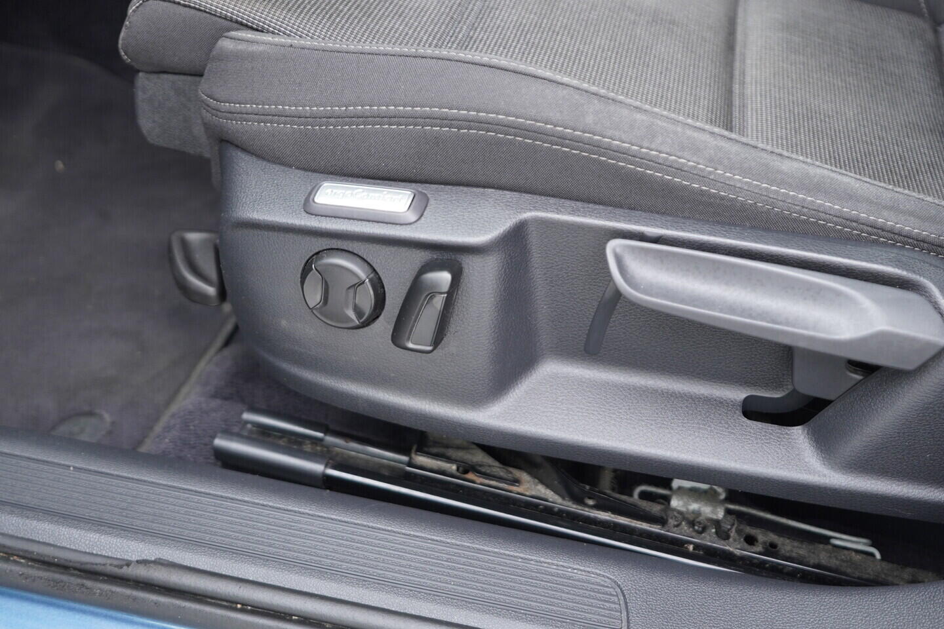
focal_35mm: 36
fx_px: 944
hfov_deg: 53.1
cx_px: 472
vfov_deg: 36.9
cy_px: 314
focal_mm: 24
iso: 400
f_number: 2.8
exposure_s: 1/40
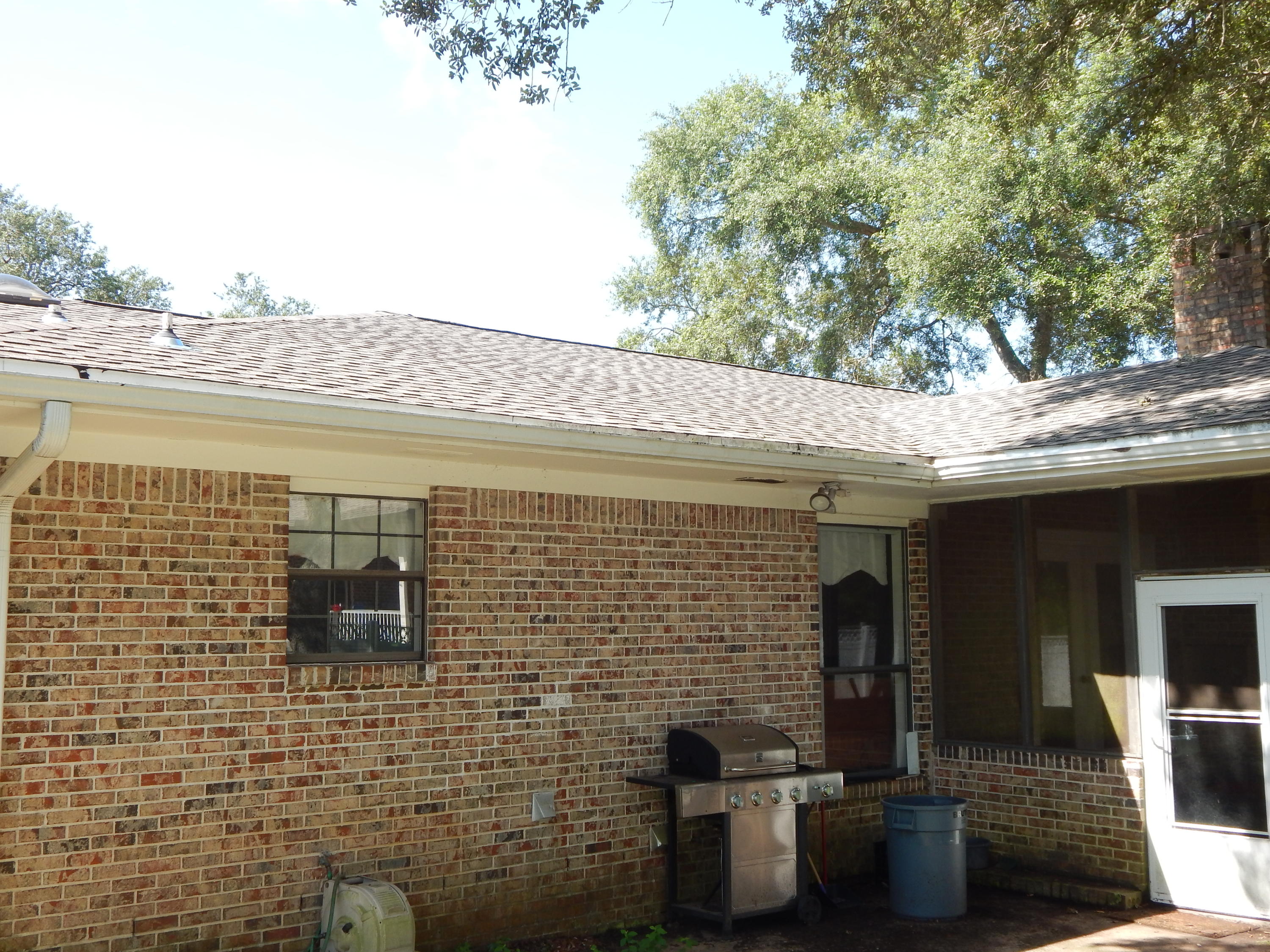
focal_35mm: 38
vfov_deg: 37.7
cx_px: 635
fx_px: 1394
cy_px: 476
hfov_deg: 49.0
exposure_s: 1/320
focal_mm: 6.8
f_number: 3.4
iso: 125
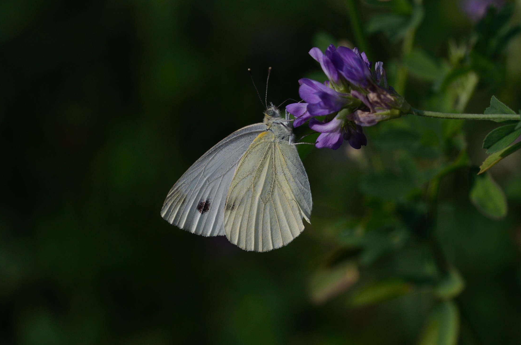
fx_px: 2123
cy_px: 187
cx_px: 278
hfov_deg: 14.0
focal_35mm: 147
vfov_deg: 9.3
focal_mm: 90
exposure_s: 1/2000
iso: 220
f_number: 8
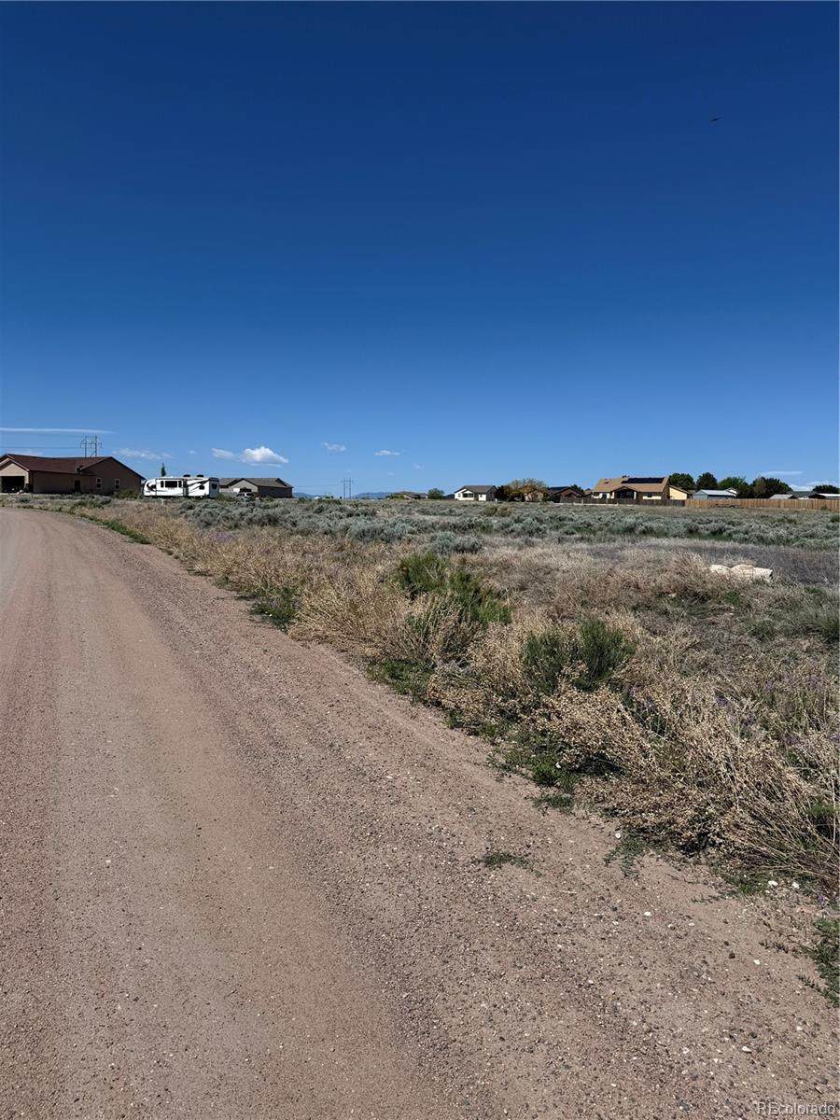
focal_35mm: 24
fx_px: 777
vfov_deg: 71.6
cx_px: 420
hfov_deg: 56.8
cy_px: 560
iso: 80
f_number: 1.78
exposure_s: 1/9091
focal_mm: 6.76
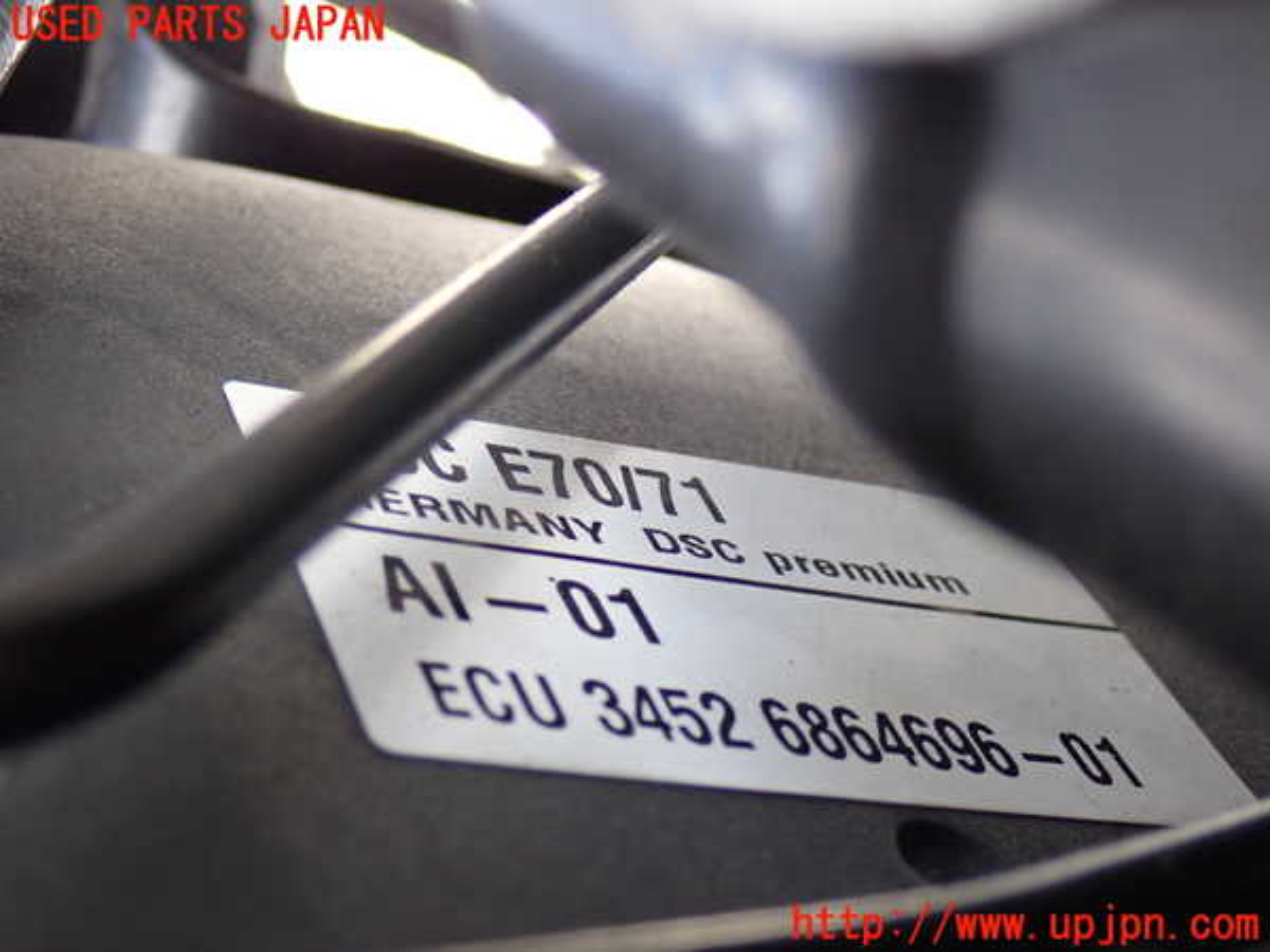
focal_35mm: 67
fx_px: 2458
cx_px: 635
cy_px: 476
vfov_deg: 21.9
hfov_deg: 29.0
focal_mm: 11.88
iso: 400
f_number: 3.8
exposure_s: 1/60
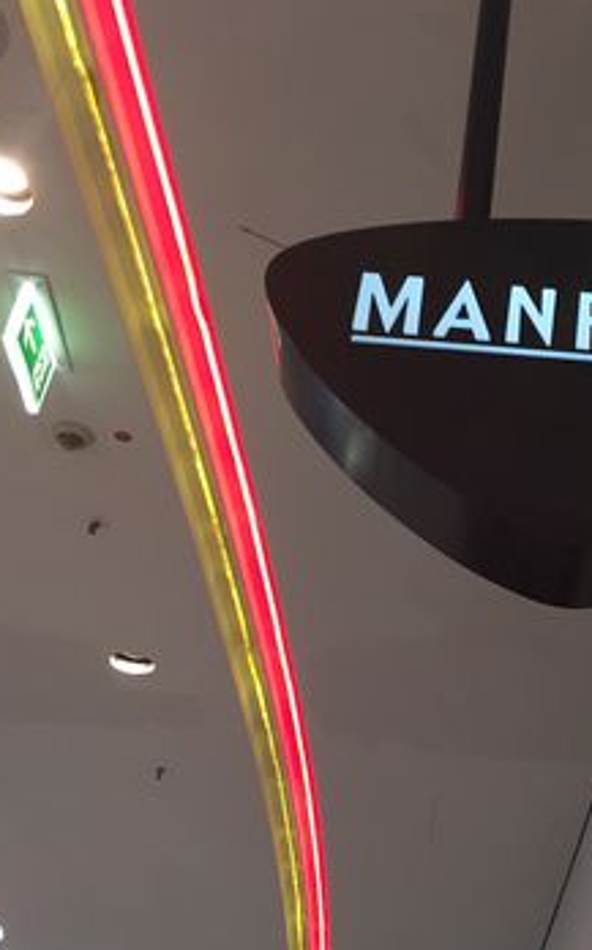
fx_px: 1370
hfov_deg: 22.9
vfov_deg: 38.1
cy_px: 541
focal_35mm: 53
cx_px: 652
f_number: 2.2
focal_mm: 4.15
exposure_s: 1/33
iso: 100
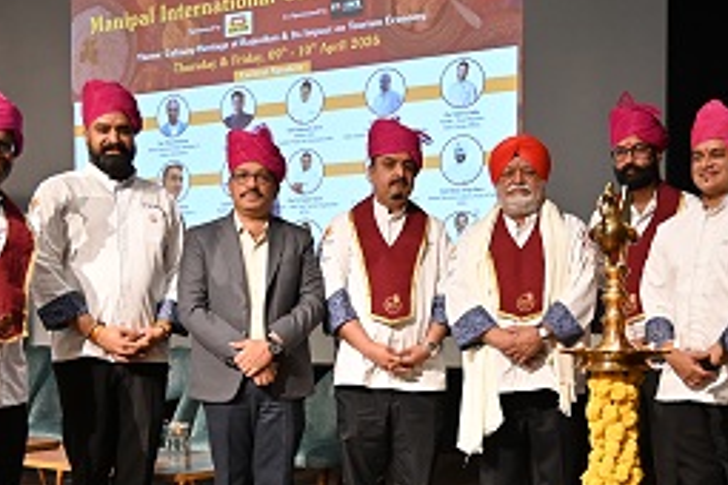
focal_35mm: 53
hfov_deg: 37.4
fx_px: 1072
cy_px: 361
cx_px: 440
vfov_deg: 25.2
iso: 1400
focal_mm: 18
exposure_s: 1/125
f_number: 3.5
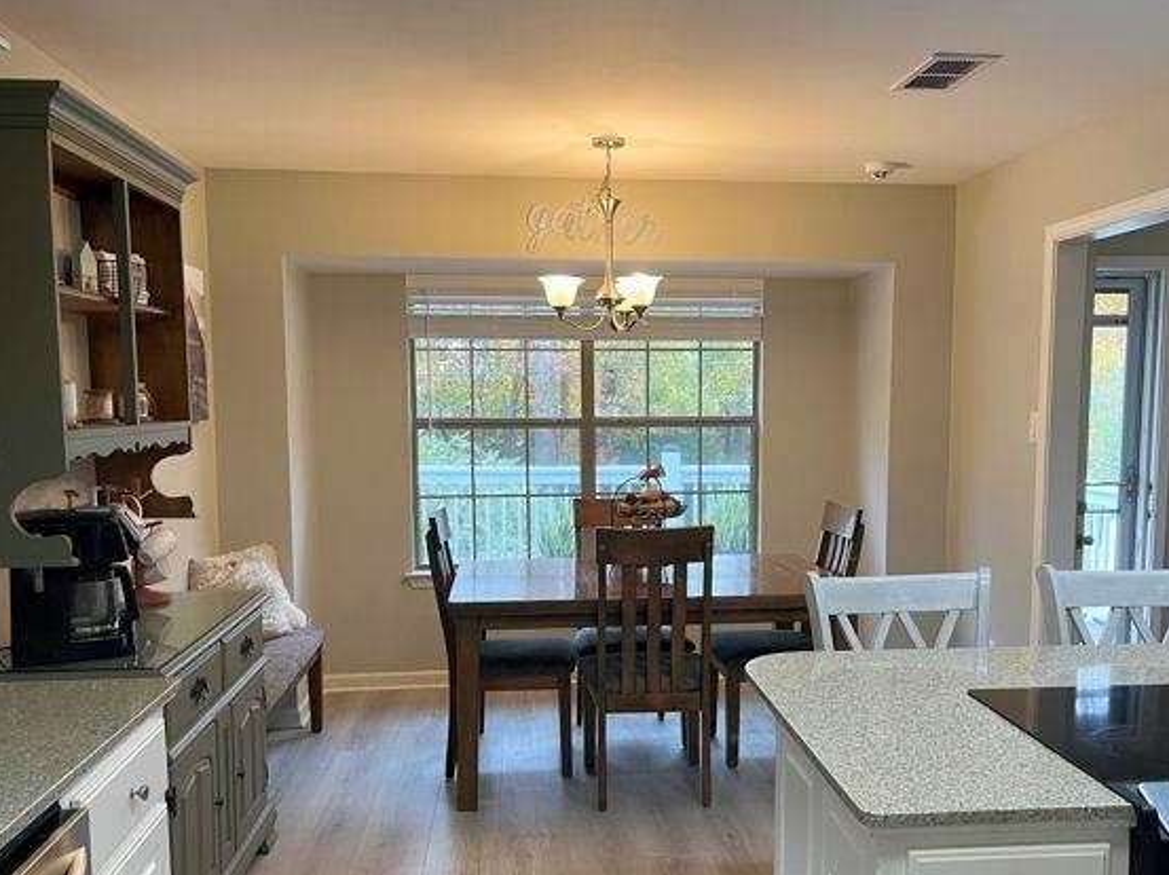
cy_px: 503
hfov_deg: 56.7
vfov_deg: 44.0
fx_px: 1080
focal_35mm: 32
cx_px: 645
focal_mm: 5.1
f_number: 1.6
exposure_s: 1/60
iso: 100
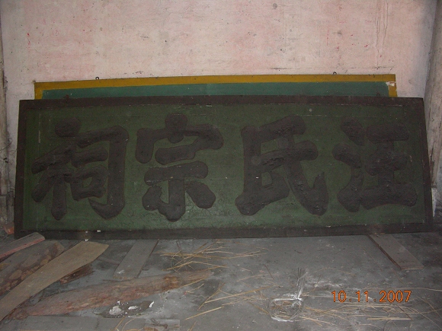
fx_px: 485
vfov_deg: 37.7
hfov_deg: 49.0
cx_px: 221
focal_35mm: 38
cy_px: 166
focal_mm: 6.3
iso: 200
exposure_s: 1/60.1
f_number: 3.5
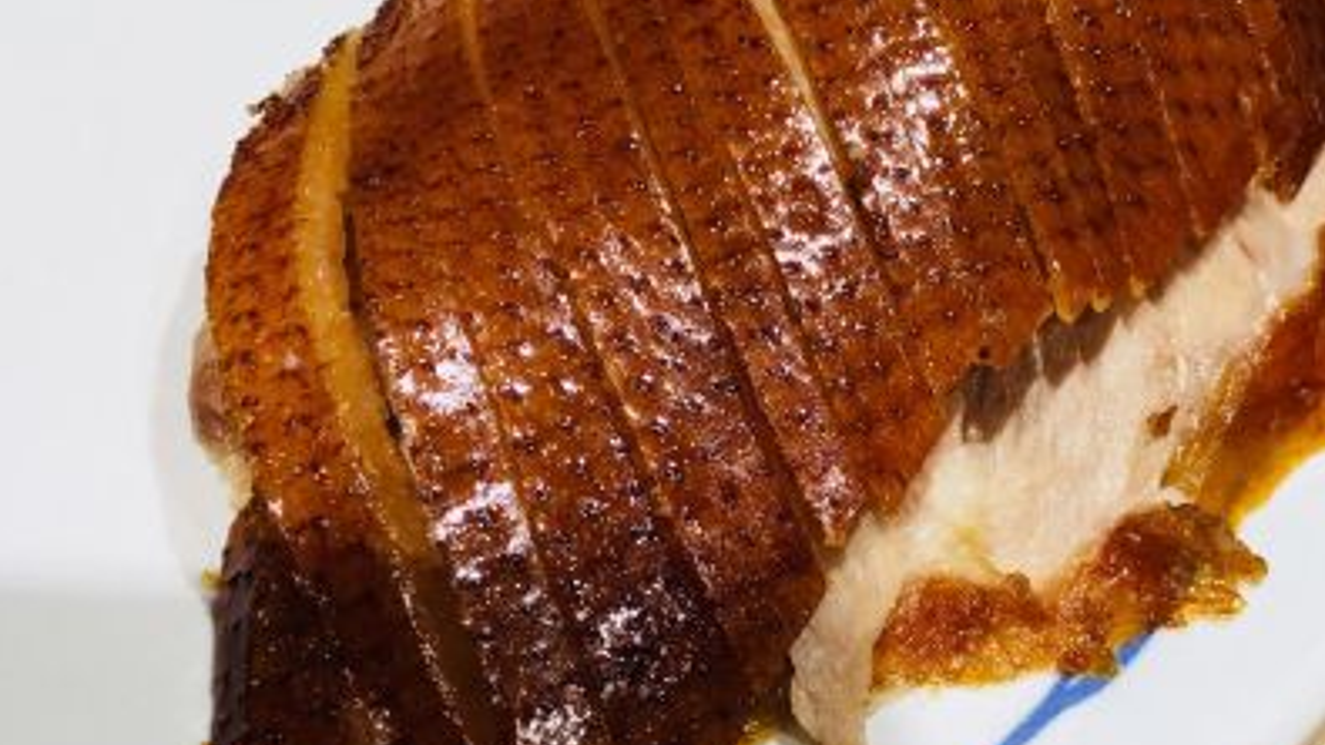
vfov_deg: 21.4
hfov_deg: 37.0
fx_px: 1967
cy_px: 388
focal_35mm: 56
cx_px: 839
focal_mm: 4.15
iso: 40
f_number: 2.2
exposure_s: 1/100
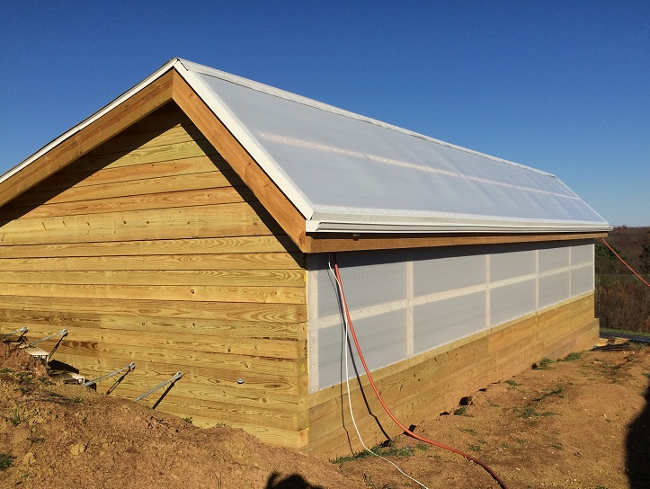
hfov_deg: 61.6
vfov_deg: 48.3
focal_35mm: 29
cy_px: 244
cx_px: 325
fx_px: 545
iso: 32
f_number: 2.2
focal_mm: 4.15
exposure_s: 1/3731
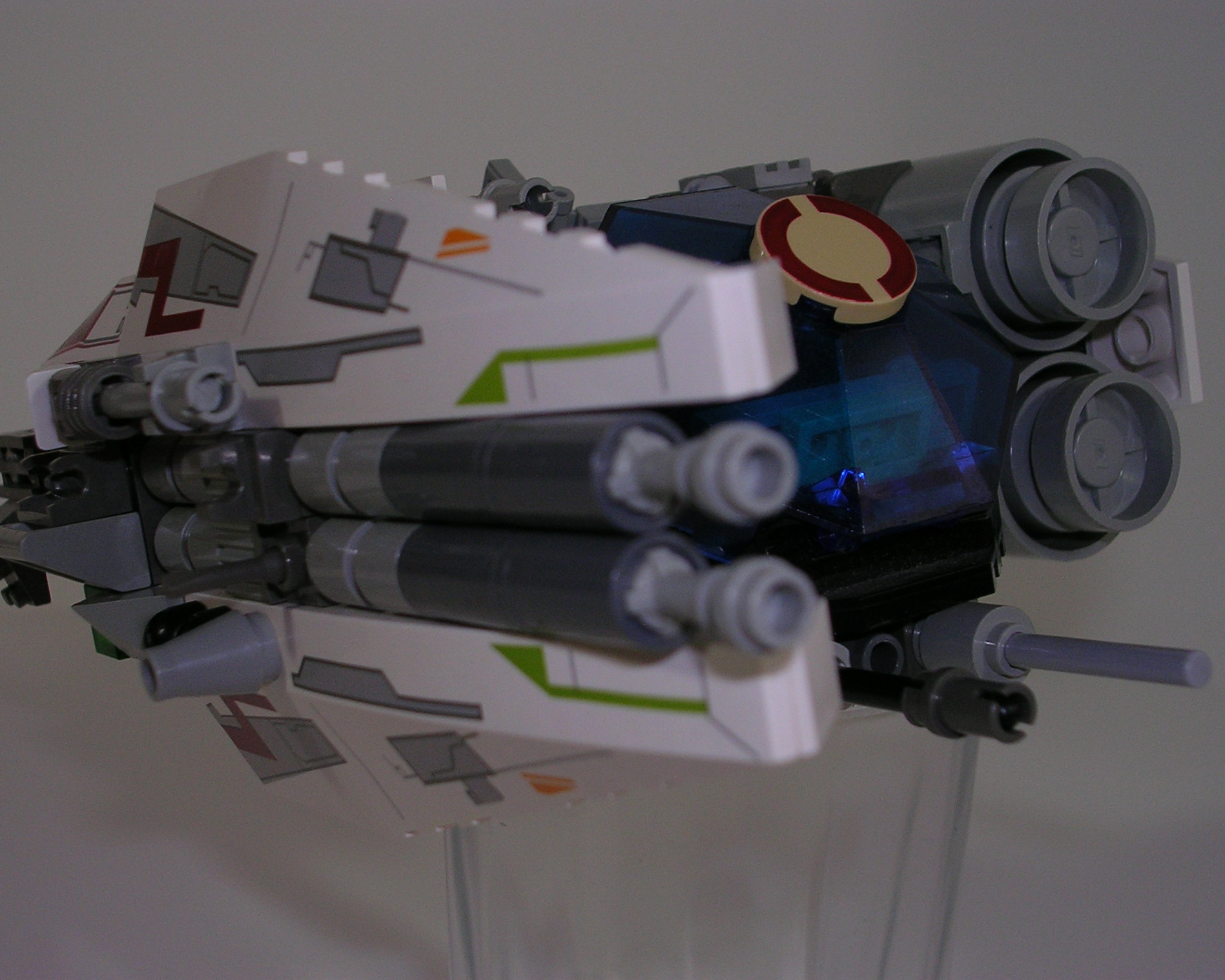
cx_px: 604
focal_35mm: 59
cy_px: 485
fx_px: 2139
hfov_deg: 32.0
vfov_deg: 25.8
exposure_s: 1/60.1
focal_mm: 8.5
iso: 50
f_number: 3.3
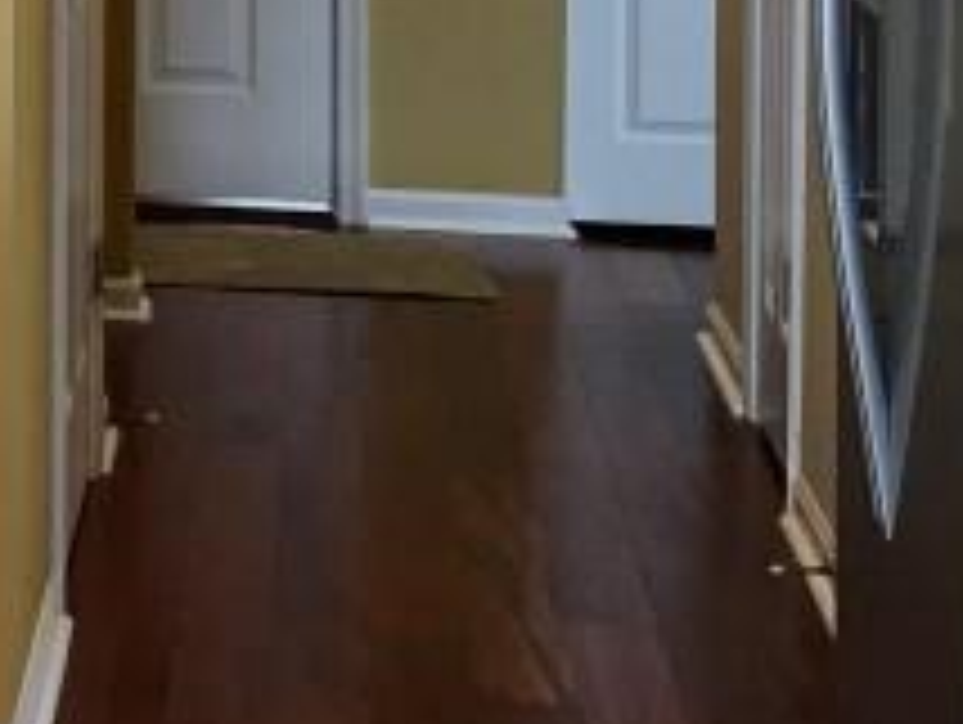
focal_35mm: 130
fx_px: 3621
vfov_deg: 11.1
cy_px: -216
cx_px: -855
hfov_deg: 13.4
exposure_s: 1/15
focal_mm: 4.15
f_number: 2.2
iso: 25
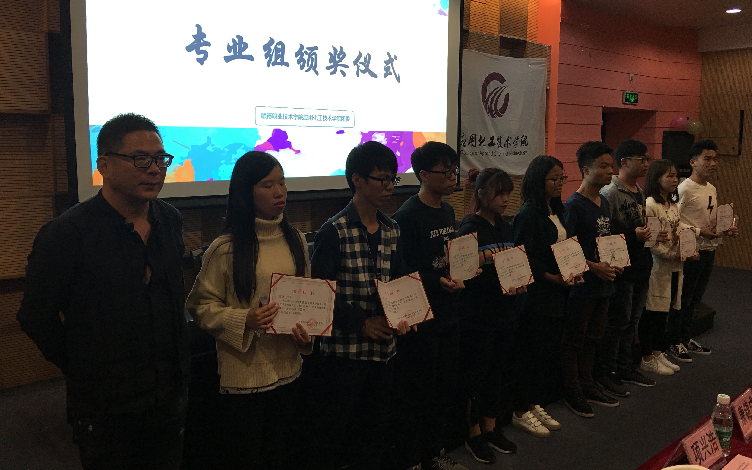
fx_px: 635
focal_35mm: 31
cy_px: 222
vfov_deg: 40.6
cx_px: 378
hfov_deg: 61.2
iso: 64
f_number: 2.2
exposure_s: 1/33
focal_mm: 4.15
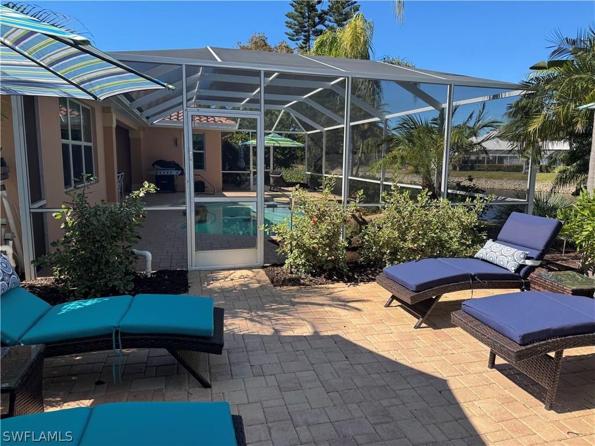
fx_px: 413
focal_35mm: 24
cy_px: 223
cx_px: 298
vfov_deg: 56.8
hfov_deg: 71.6
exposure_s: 1/2105
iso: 80
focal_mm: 6.76
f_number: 1.78
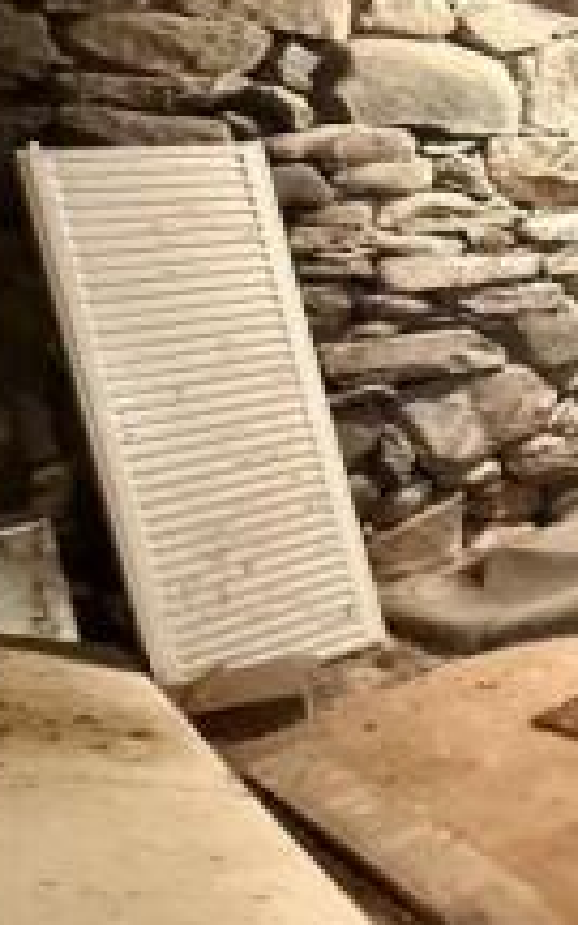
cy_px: 319
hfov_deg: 21.1
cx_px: 1047
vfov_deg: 48.6
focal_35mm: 40
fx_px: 1008
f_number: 2.2
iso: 1000
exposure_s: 1/33
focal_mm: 2.22
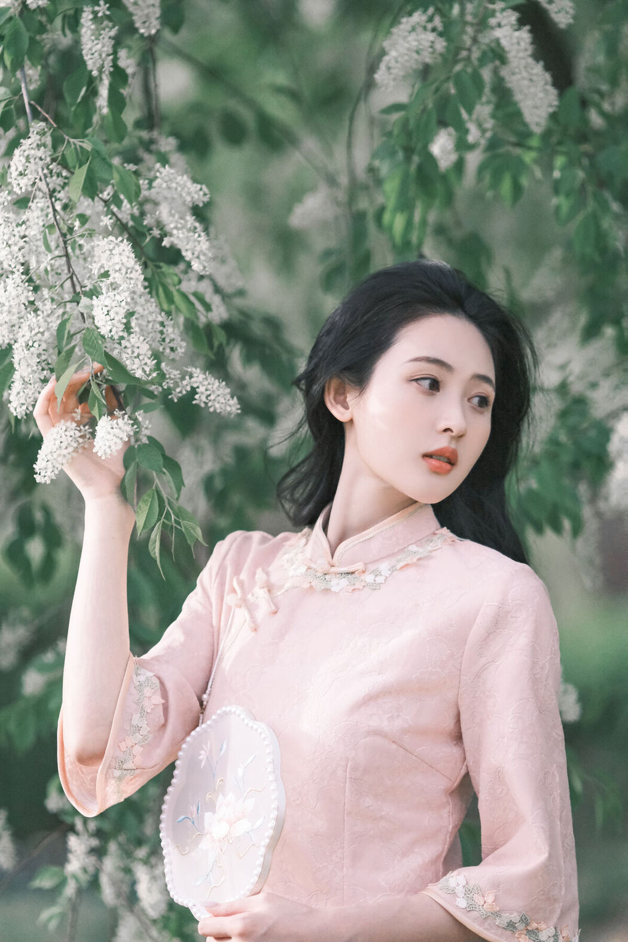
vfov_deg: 10.1
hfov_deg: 6.8
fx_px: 5311
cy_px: 471
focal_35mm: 203
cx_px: 314
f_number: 2
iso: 8000
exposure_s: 1/30000
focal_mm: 135
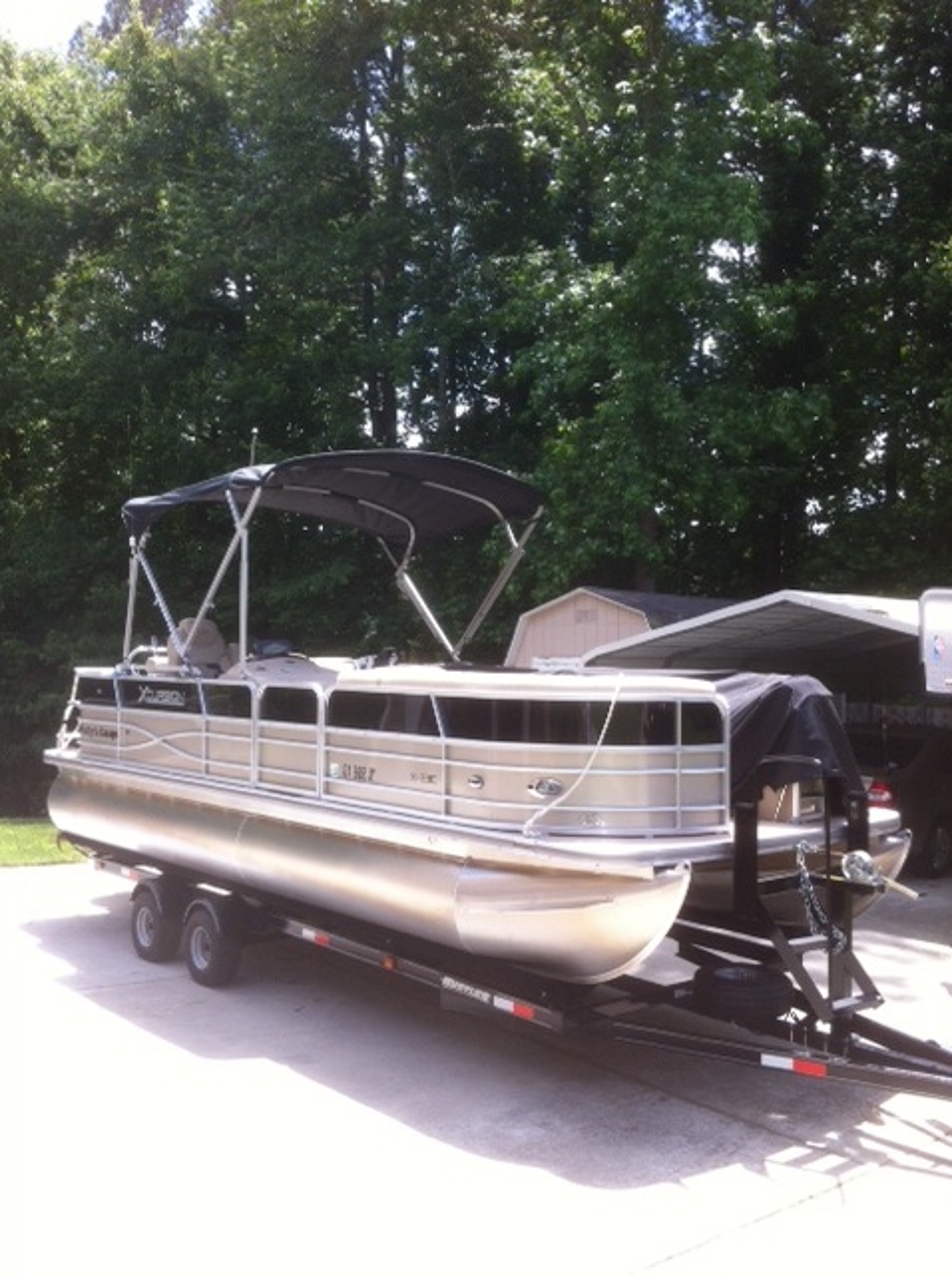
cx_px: 476
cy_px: 638
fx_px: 1287
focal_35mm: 35
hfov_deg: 40.6
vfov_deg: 52.7
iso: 80
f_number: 2.8
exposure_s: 1/355
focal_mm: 3.85
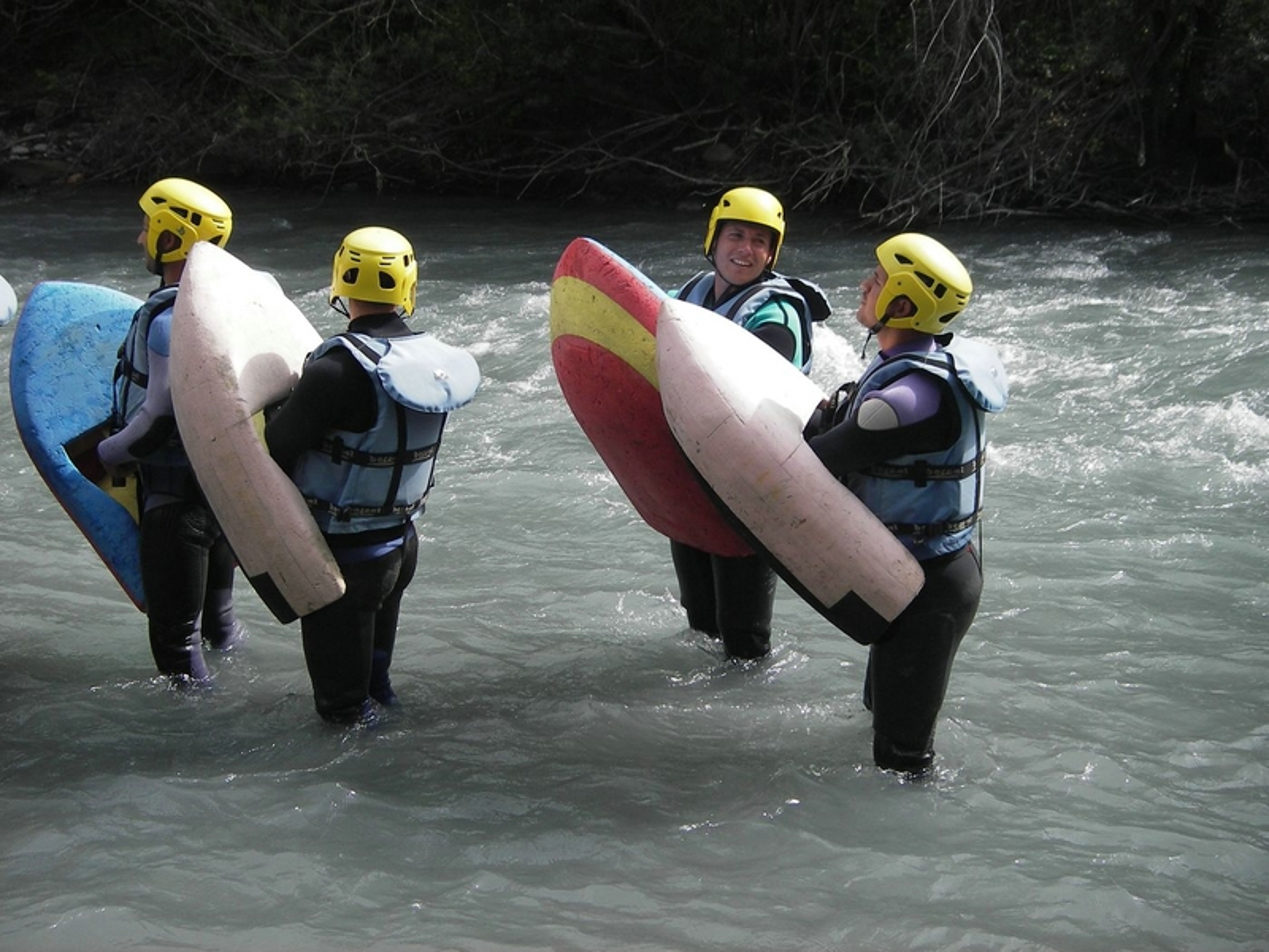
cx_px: 634
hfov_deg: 30.7
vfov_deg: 23.3
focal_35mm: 63
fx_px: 2310
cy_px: 476
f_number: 3.7
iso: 50
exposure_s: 1/400
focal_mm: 10.5
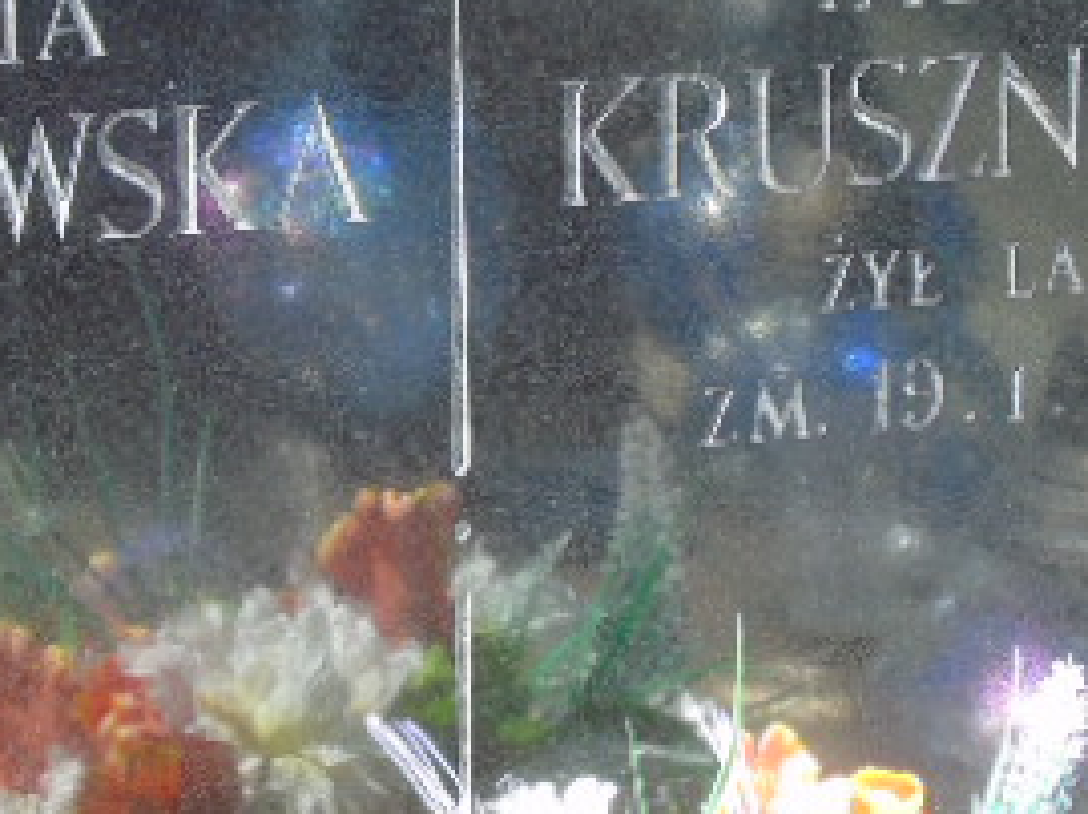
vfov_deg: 5.0
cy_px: 379
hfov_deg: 6.7
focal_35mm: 294
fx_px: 9232
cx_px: 463
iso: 80
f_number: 4.6
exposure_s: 1/60
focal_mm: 22
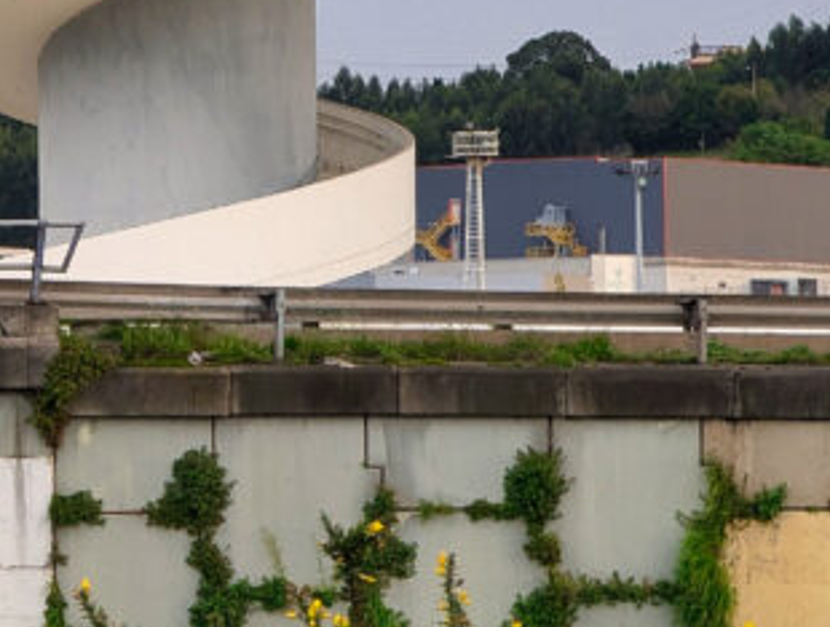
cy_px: 74
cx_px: -284
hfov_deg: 5.6
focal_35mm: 350
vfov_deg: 4.3
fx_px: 8412
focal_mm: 19
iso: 87
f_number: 3.5
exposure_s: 1/96
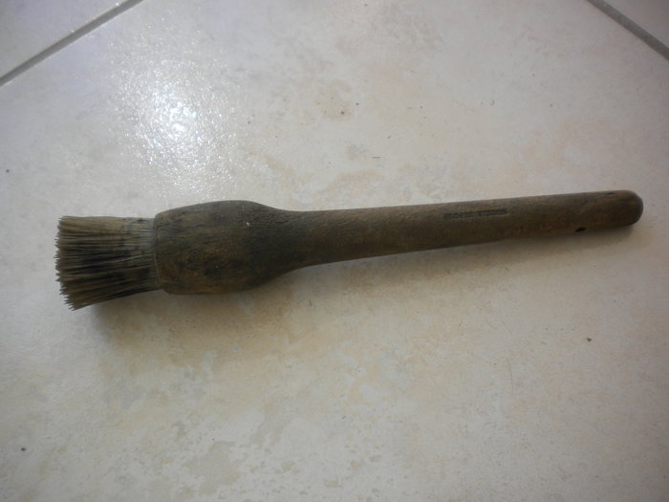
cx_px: 334
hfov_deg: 52.6
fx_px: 676
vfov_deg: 40.7
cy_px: 251
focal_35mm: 35
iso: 80
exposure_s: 1/230
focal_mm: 6.3
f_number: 3.1
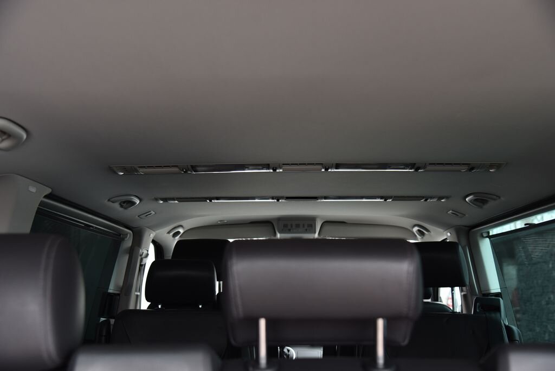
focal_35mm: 38
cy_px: 186
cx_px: 278
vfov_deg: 35.1
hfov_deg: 50.7
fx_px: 586
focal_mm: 38
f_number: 4
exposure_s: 1/60
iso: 500
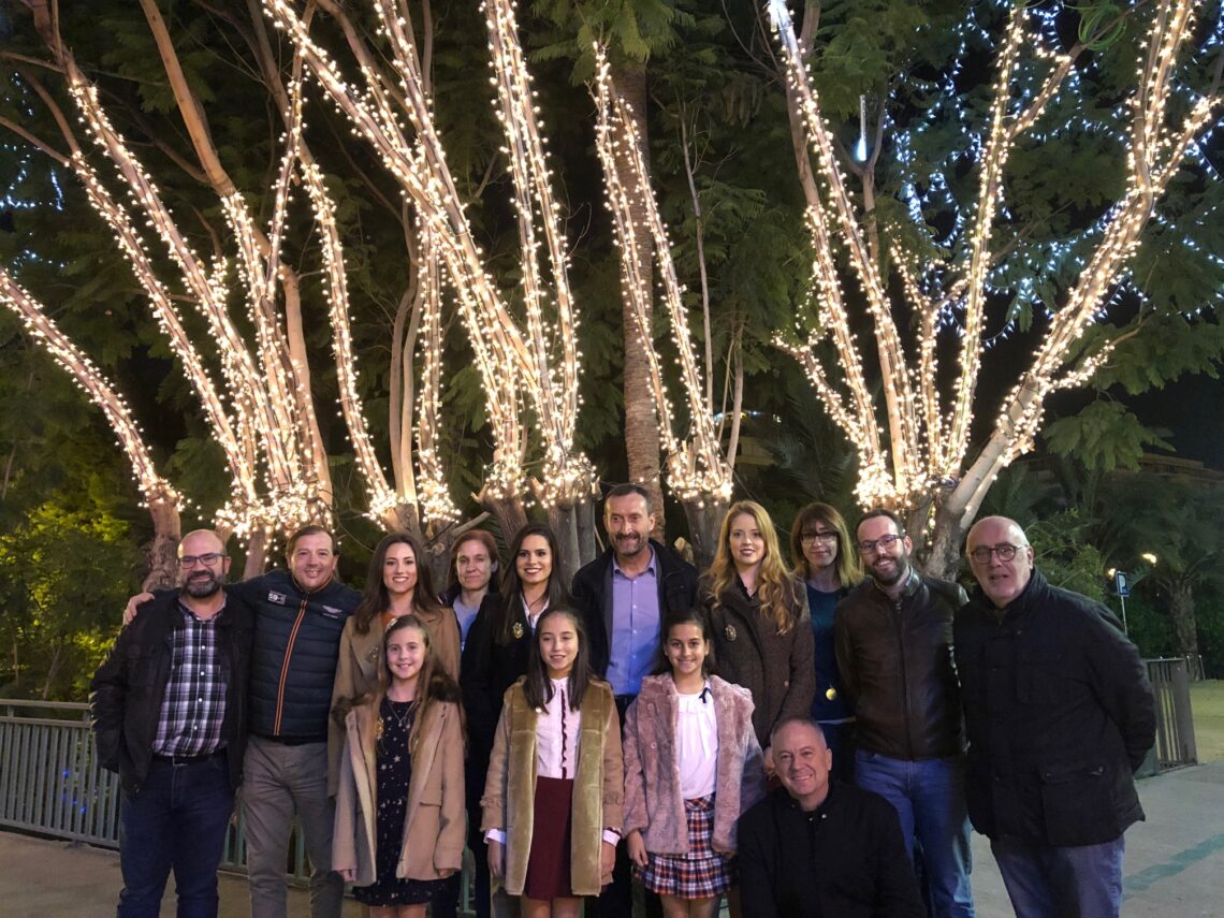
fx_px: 990
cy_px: 459
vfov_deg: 49.7
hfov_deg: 63.4
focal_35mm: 28
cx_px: 612
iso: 1000
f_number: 1.8
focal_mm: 3.99
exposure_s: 1/17
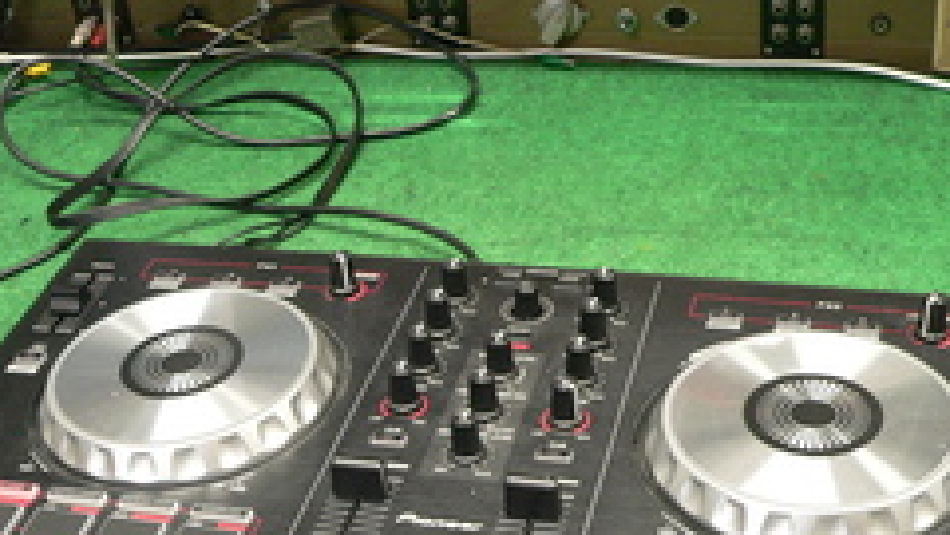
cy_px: 434
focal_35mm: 62
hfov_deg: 33.8
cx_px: 479
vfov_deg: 19.2
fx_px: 1562
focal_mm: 6
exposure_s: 1/10
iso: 200
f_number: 2.8
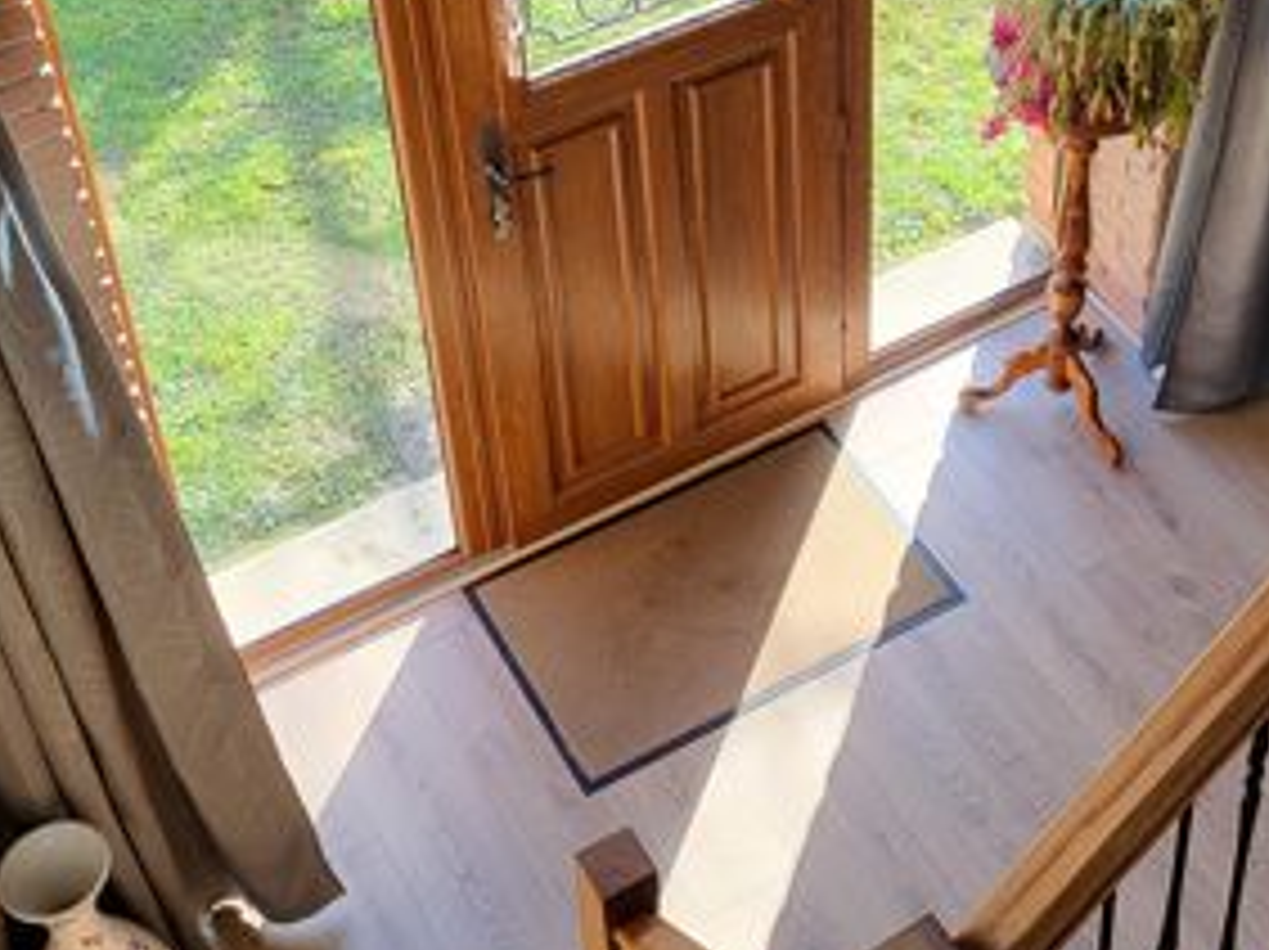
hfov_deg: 29.5
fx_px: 2381
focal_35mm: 65
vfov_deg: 21.9
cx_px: 925
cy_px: 41
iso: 40
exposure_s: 1/153
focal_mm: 5.4
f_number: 1.8
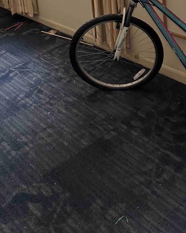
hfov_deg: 29.1
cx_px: 82
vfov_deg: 32.2
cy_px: -16
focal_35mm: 52
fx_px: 358
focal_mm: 6.76
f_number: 1.78
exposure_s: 1/41
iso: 800
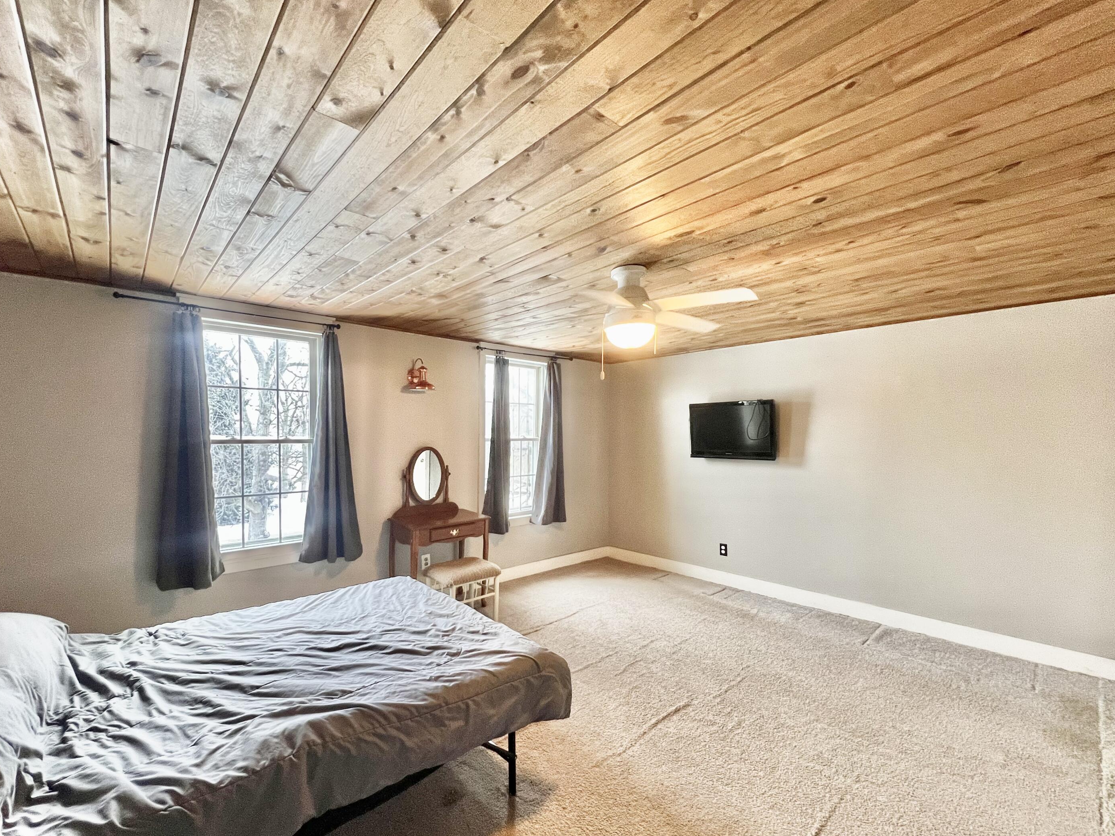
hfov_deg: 102.0
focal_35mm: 14
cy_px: 449
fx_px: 451
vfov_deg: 85.5
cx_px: 531
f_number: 1.8
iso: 250
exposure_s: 1/60
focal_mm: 1.57
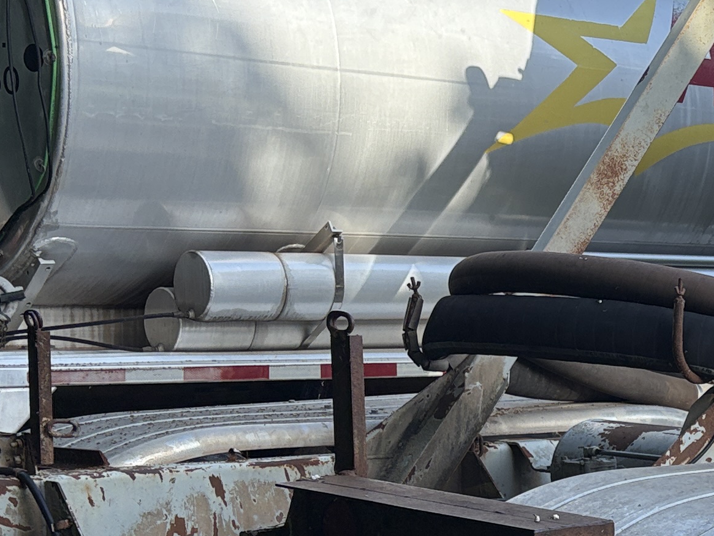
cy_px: 504
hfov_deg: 20.0
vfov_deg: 16.2
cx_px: 927
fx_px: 1857
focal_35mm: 90
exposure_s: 1/1420
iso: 50
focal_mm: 5.96
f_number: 1.6
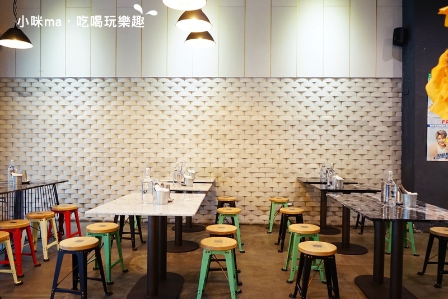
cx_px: 224
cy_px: 150
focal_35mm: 28
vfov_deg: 46.4
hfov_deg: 65.5
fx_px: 348
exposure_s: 1/60
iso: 2500
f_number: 3.5
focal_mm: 28
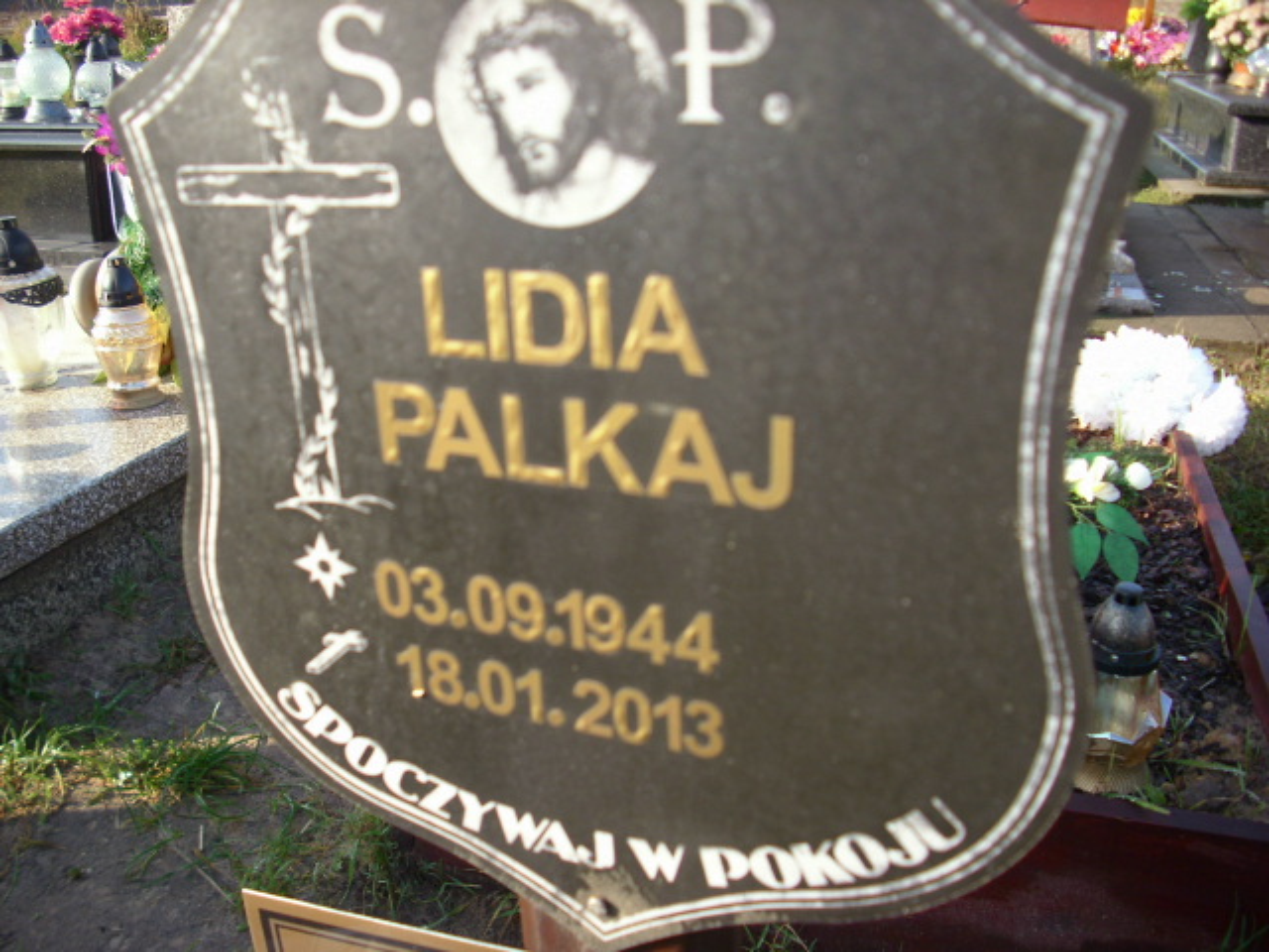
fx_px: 1356
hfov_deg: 50.1
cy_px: 476
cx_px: 634
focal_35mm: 37
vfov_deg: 38.7
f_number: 2.8
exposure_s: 1/272
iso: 50
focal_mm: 6.2
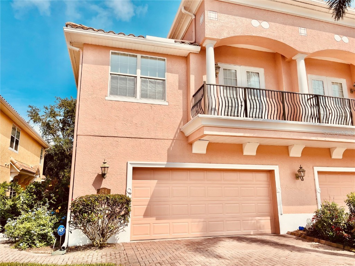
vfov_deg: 53.1
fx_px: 267
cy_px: 133
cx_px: 178
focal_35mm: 26
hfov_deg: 67.3
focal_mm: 5.1
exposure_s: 1/6173
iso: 50
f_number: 1.6
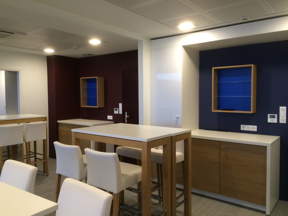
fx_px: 241
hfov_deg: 61.7
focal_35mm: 29
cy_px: 108
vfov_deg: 48.2
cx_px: 144
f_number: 2.2
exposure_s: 1/33
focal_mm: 4.15
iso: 64
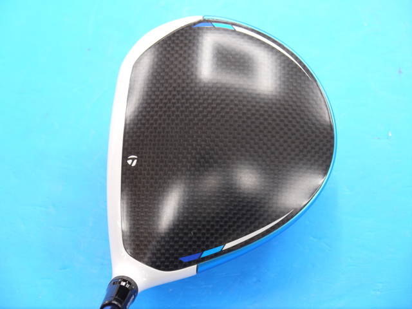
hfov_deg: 23.3
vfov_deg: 17.6
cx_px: 206
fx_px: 1000
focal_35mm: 84
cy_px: 154
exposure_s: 1/50
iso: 800
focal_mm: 42
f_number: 5.6
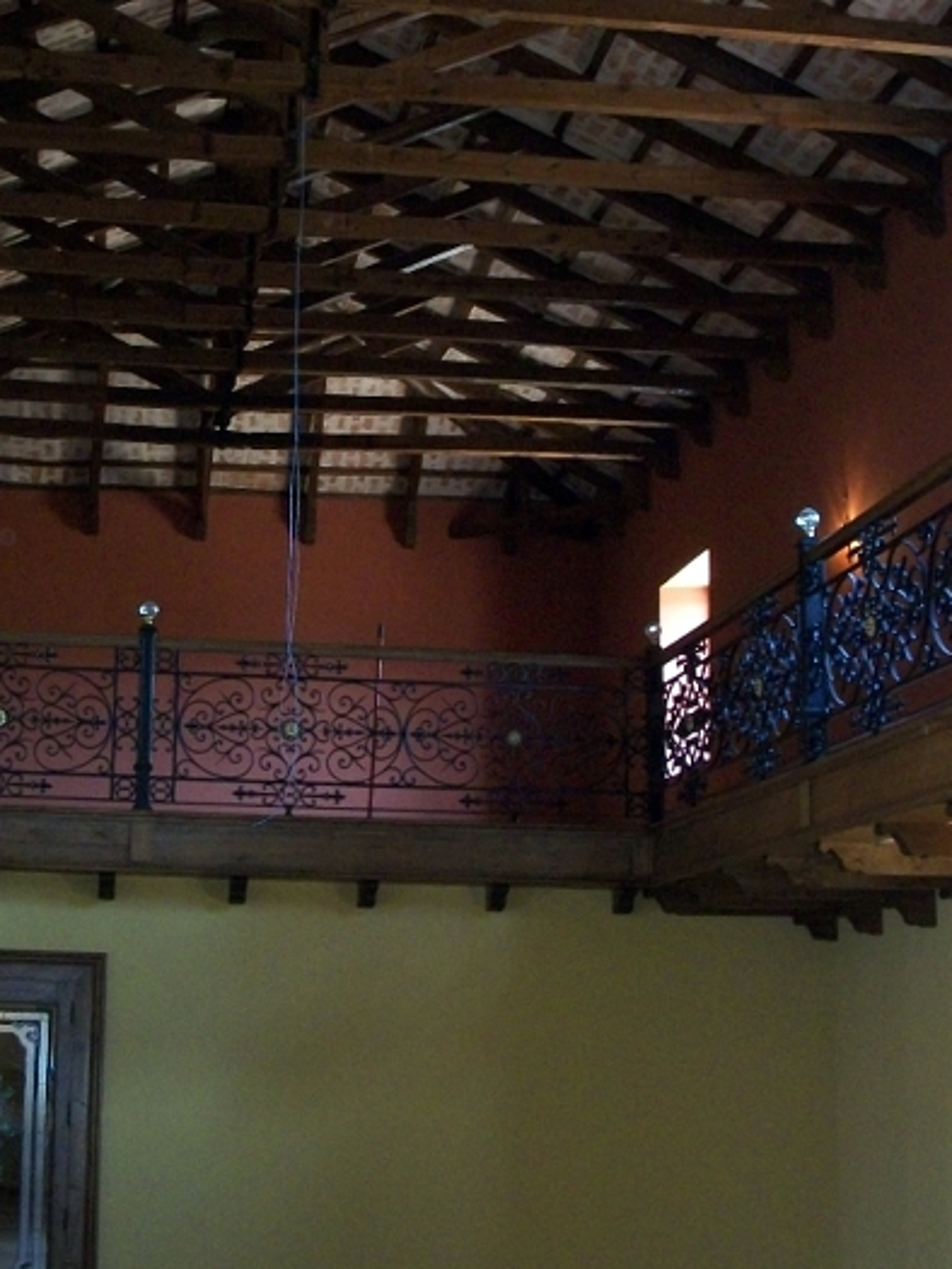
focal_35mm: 60
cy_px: 546
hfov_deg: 24.2
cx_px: 260
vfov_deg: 32.1
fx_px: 2199
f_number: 3.1
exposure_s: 1/30
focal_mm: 6.3
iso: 320
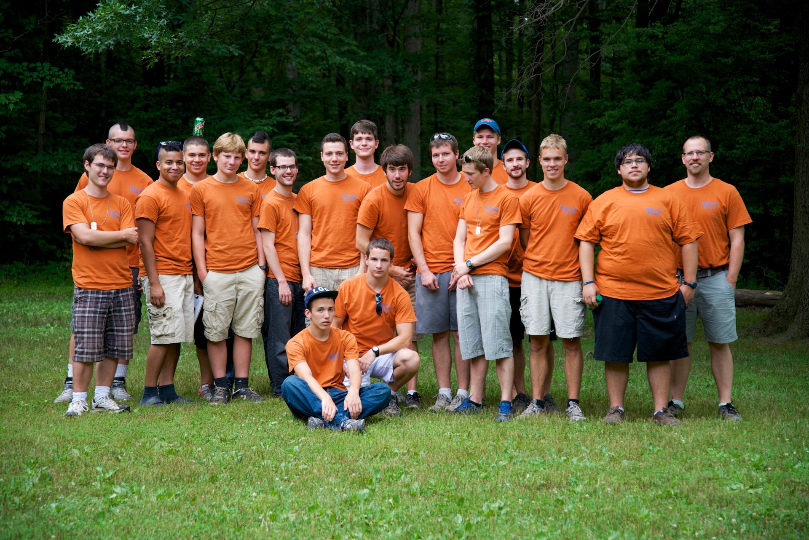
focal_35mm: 85
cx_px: 404
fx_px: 1911
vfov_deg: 16.1
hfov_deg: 23.9
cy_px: 270
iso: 160
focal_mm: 85
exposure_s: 1/200
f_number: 4.5
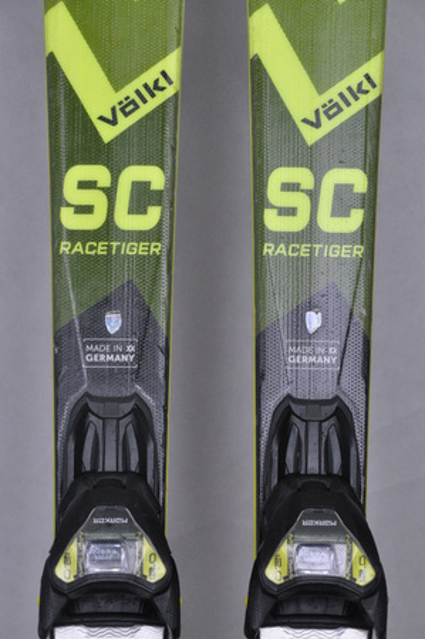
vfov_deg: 13.1
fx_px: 2795
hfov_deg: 8.7
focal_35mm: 158
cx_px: 212
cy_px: 320
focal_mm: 105
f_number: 9.5
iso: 3200
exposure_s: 1/125
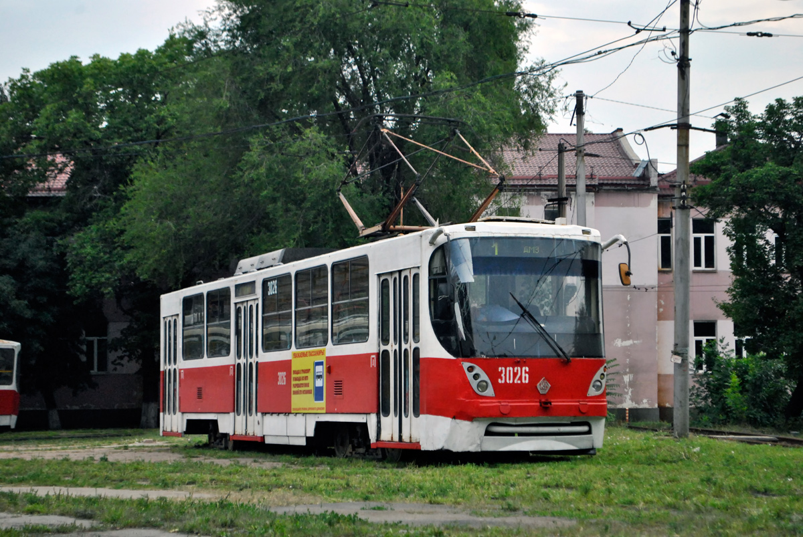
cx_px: 402
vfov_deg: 16.6
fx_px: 1842
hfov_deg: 24.6
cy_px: 268
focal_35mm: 82
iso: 800
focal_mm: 55
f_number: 5.6
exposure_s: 1/200
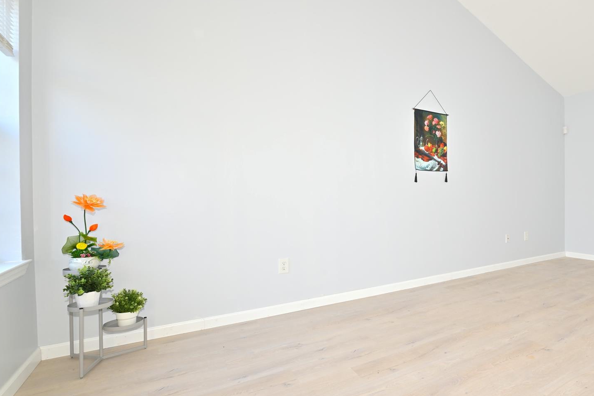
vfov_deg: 61.9
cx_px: 419
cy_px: 199
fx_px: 330
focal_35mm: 20
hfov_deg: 79.7
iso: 64
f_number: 11
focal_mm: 14
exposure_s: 1/3
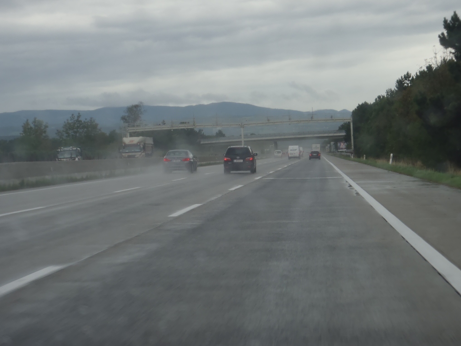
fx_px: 1372
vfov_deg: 14.4
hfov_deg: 19.1
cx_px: 229
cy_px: 172
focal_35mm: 103
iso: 80
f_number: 5.1
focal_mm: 18.2
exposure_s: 1/100
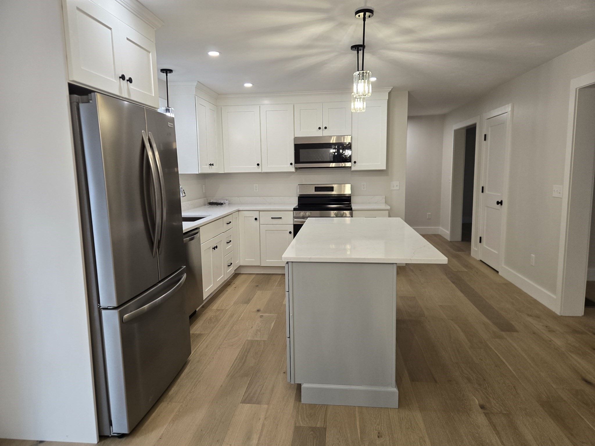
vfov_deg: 58.9
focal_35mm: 23
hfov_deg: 73.9
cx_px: 298
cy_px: 223
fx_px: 395
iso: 125
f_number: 1.8
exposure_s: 1/120
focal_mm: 5.4
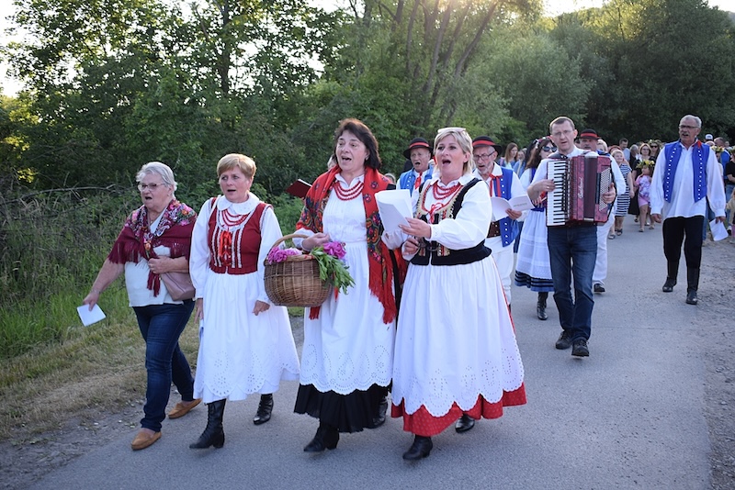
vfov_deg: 36.9
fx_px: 735
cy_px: 245
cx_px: 368
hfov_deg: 53.1
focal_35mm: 36
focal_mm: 24
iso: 100
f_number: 4
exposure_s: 1/80
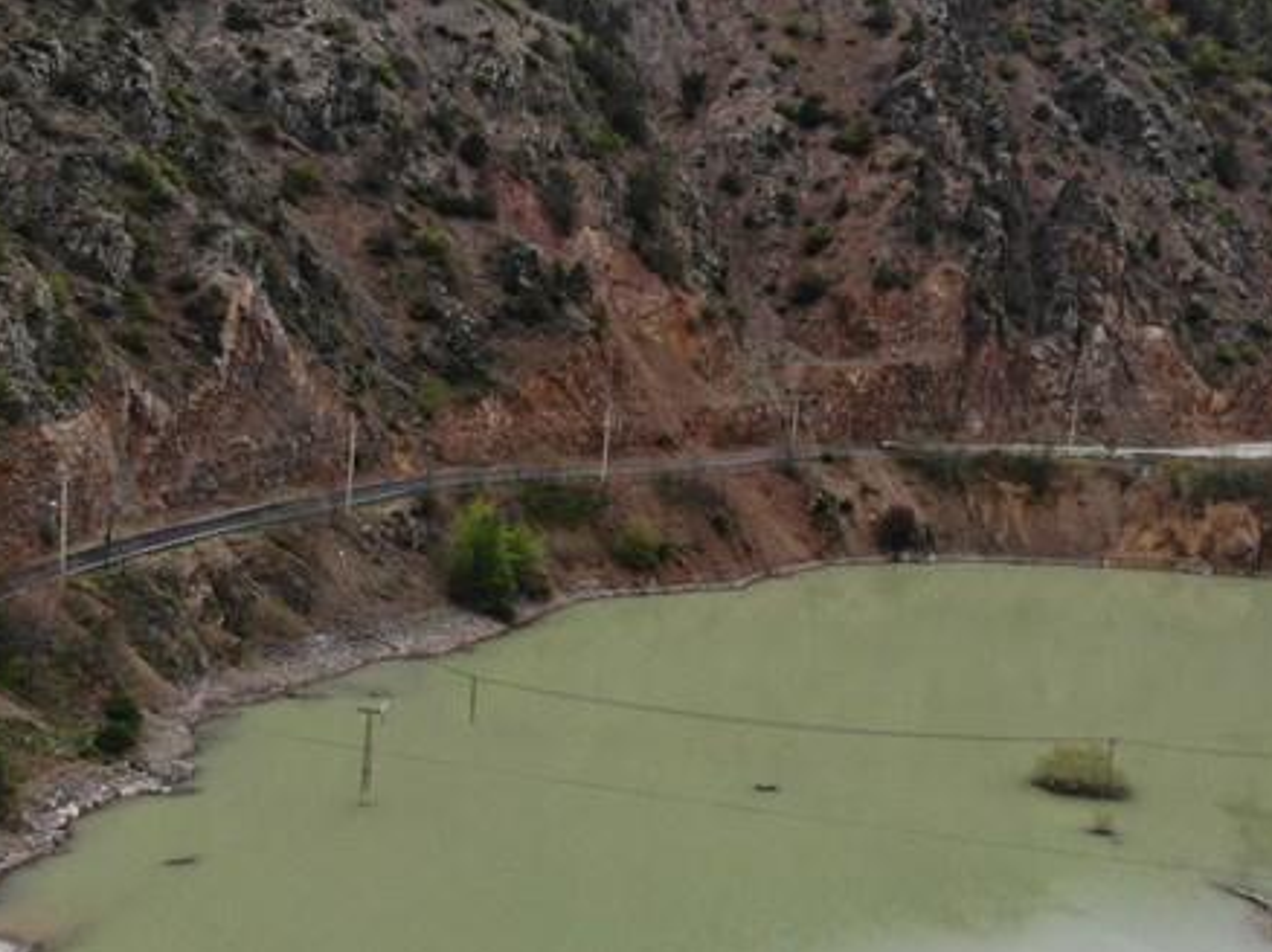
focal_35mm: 47
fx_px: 1726
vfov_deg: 30.8
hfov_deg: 40.0
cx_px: 835
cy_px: 554
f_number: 2.8
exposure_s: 1/136
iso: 111
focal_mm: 4.5
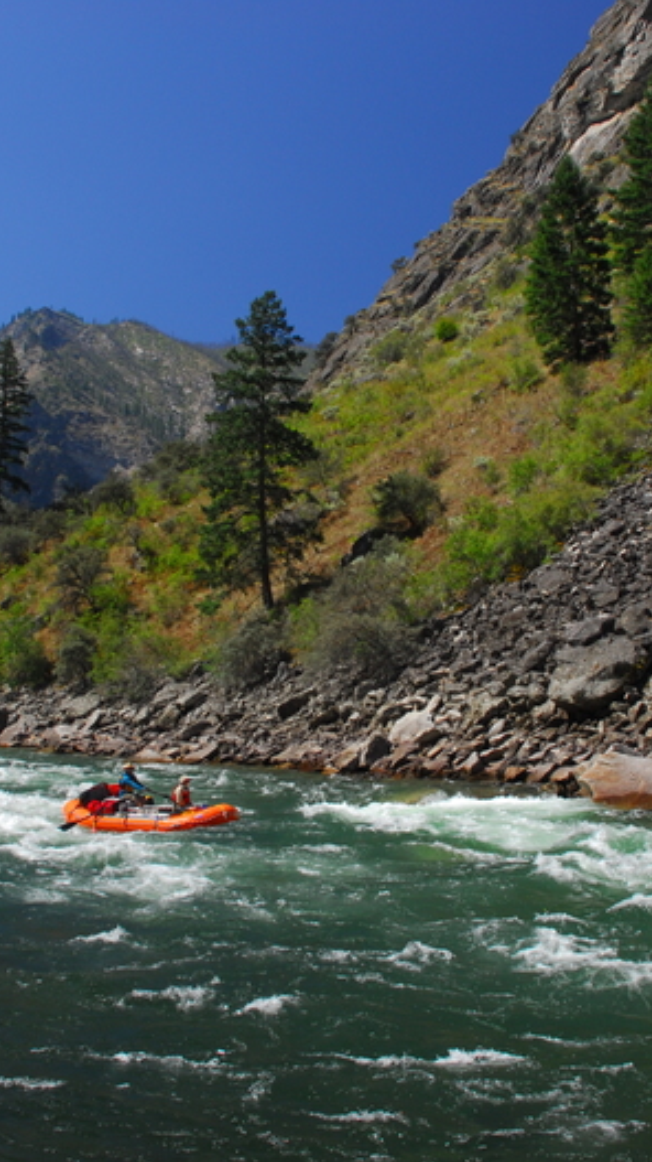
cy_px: 583
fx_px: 1323
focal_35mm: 43
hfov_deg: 27.7
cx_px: 357
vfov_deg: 47.4
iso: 200
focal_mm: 18
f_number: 6.3
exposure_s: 1/160
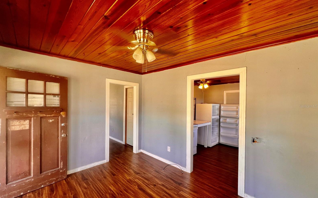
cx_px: 157
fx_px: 121
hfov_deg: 105.3
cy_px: 106
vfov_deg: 78.5
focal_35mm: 14
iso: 64
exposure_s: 1/37
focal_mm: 1.57
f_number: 1.8
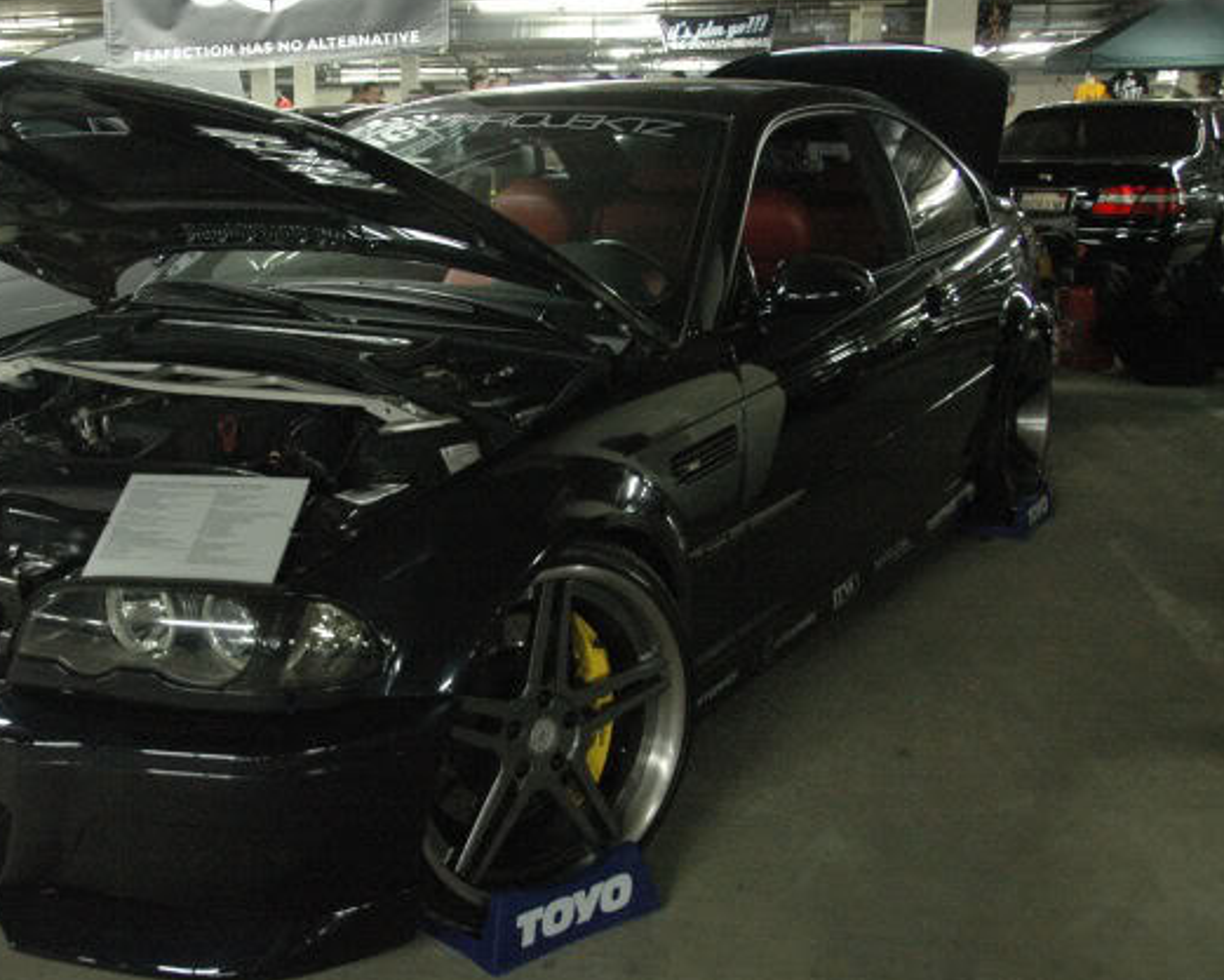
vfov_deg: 38.2
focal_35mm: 39
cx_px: 381
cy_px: 508
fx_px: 1413
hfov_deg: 45.9
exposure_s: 1/15
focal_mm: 20
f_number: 3.8
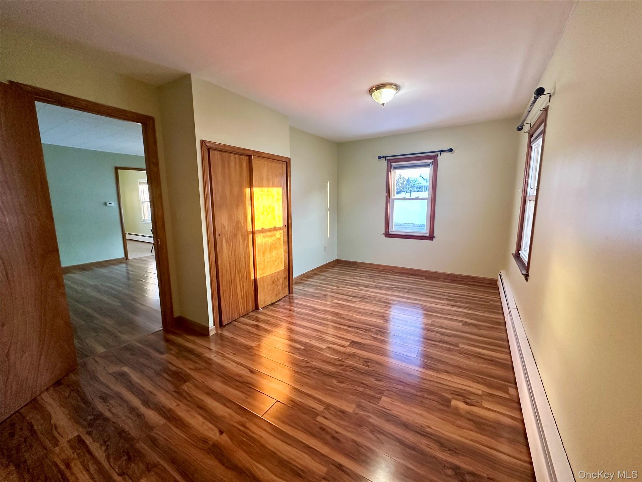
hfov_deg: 102.1
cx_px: 321
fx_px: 260
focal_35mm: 14
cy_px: 241
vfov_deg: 85.7
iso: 320
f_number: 2.2
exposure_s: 1/120
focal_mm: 2.22
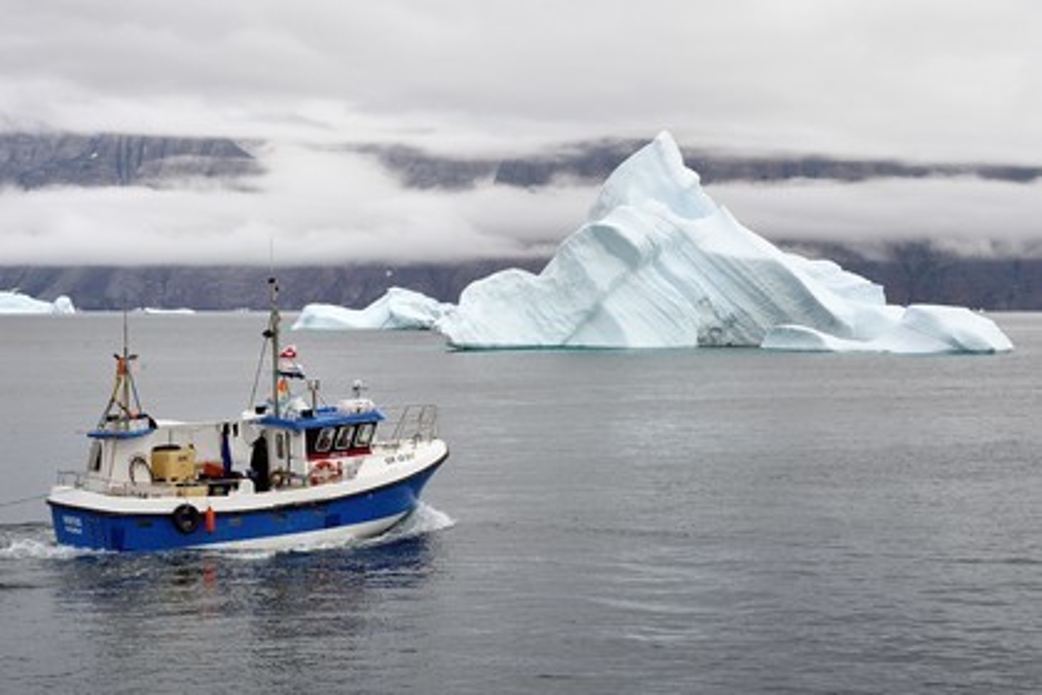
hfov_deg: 28.8
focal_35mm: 70
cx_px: 521
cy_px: 348
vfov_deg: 19.5
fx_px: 2026
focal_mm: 70
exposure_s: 1/320
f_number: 9
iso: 200
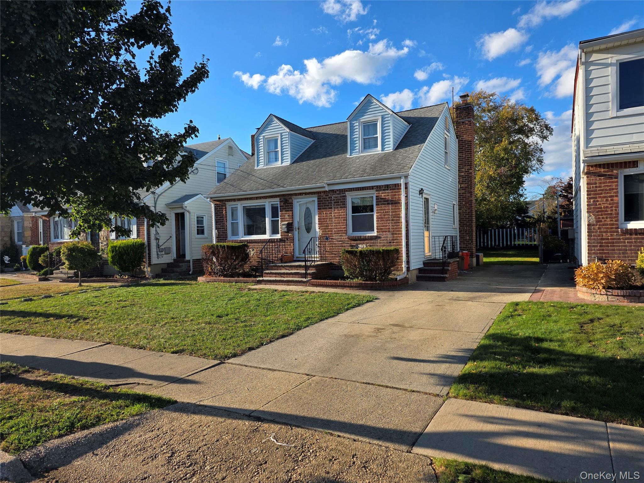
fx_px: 428
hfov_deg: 73.9
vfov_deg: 58.9
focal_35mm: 23
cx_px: 322
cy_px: 242
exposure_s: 1/2890
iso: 80
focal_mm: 6.25
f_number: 1.7
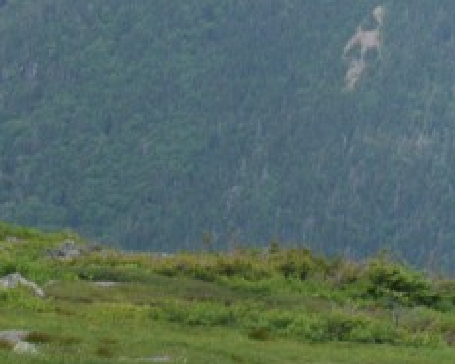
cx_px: 289
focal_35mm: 359
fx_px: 4833
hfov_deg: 5.4
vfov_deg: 4.3
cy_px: -237
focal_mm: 55
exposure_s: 1/320
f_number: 16
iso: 800
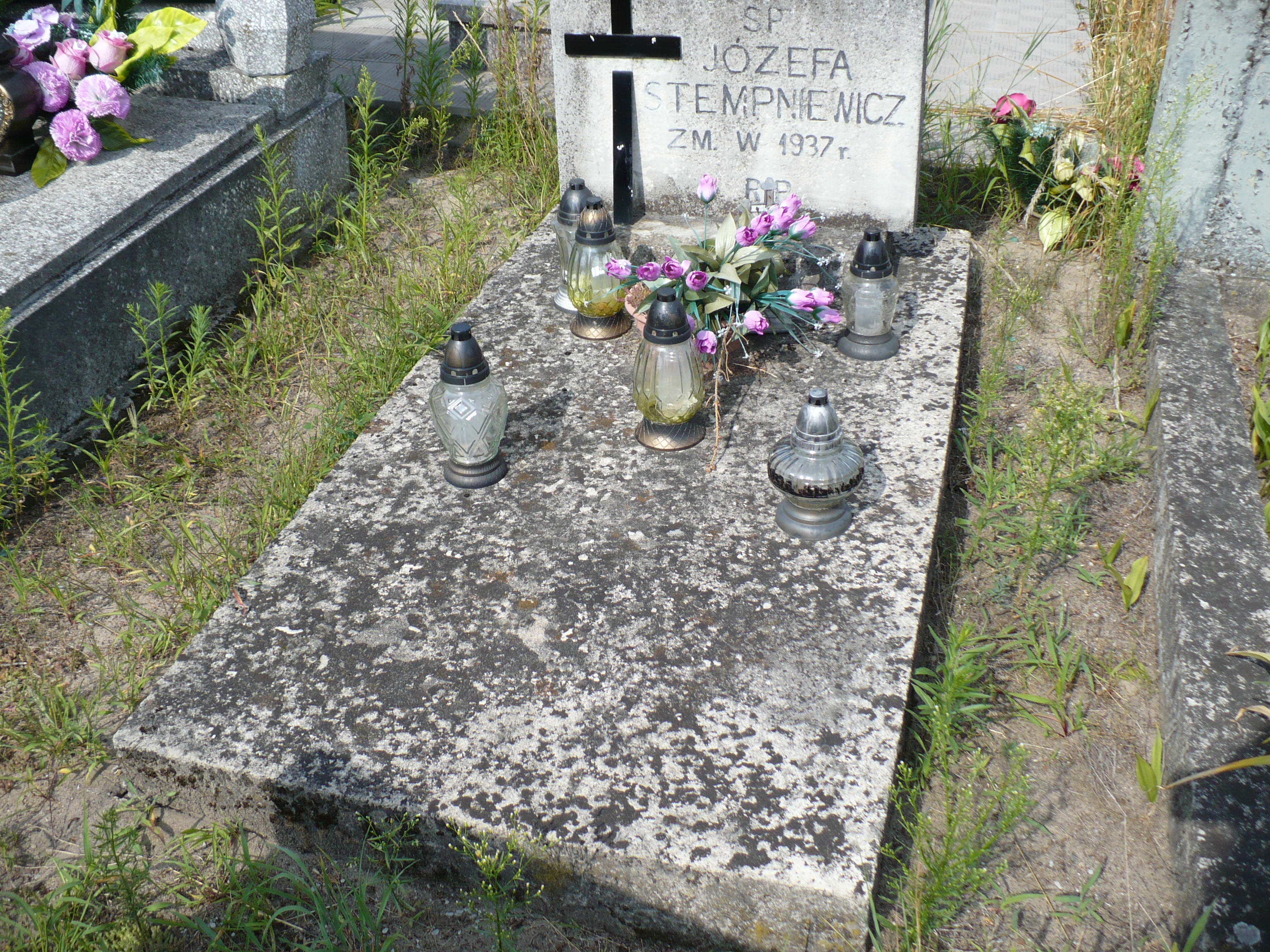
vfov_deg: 38.7
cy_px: 476
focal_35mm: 37
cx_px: 635
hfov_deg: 50.1
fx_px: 1357
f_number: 2.8
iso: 100
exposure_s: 1/800
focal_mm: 6.1
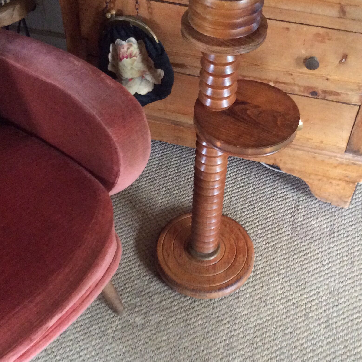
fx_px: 556
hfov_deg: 36.1
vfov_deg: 36.1
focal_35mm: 47
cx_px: 175
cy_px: 183
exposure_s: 1/20
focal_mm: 3.3
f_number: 2.4
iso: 320
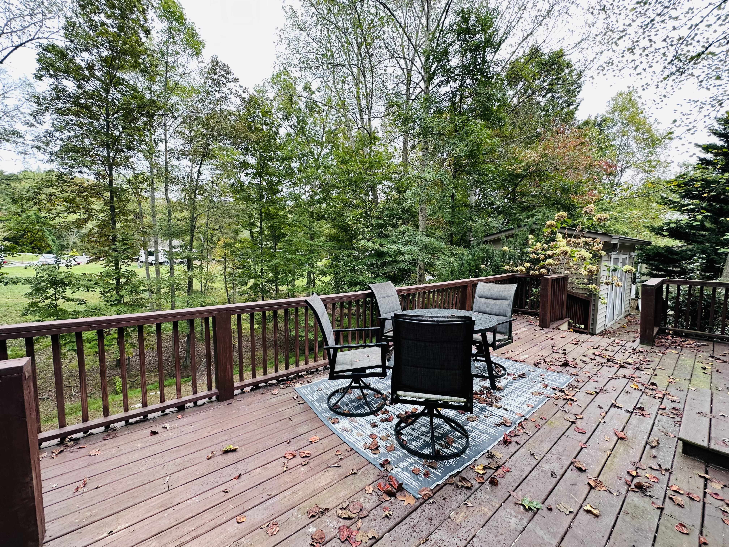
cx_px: 364
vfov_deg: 85.7
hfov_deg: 102.1
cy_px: 274
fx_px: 295
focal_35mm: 14
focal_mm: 2.22
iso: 80
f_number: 2.2
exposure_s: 1/99
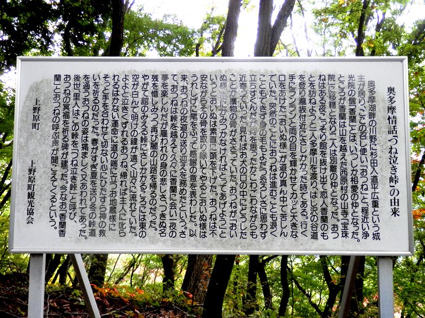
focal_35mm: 37
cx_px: 212
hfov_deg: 50.1
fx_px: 454
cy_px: 159
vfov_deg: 38.7
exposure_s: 1/80
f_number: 3.6
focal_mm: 6.6
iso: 125
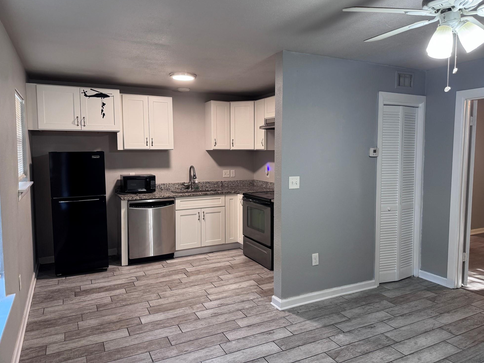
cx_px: 249
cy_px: 174
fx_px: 350
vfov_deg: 54.9
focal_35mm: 25
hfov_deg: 69.4
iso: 200
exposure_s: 1/60
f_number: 1.78
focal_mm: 6.76
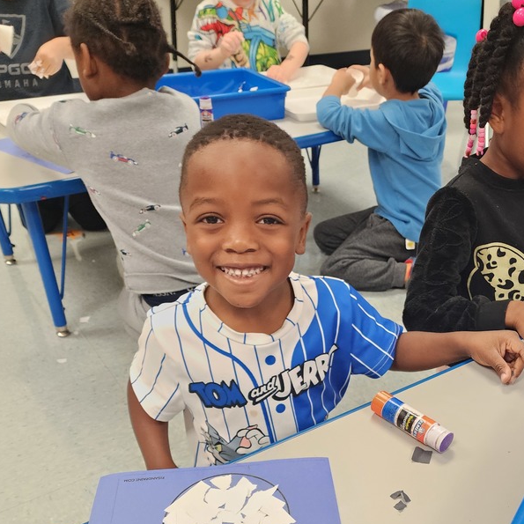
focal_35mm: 35
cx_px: 328
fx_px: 599
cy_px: 409
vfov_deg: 45.2
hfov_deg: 46.8
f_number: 1.8
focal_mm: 6.4
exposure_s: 1/120
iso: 500
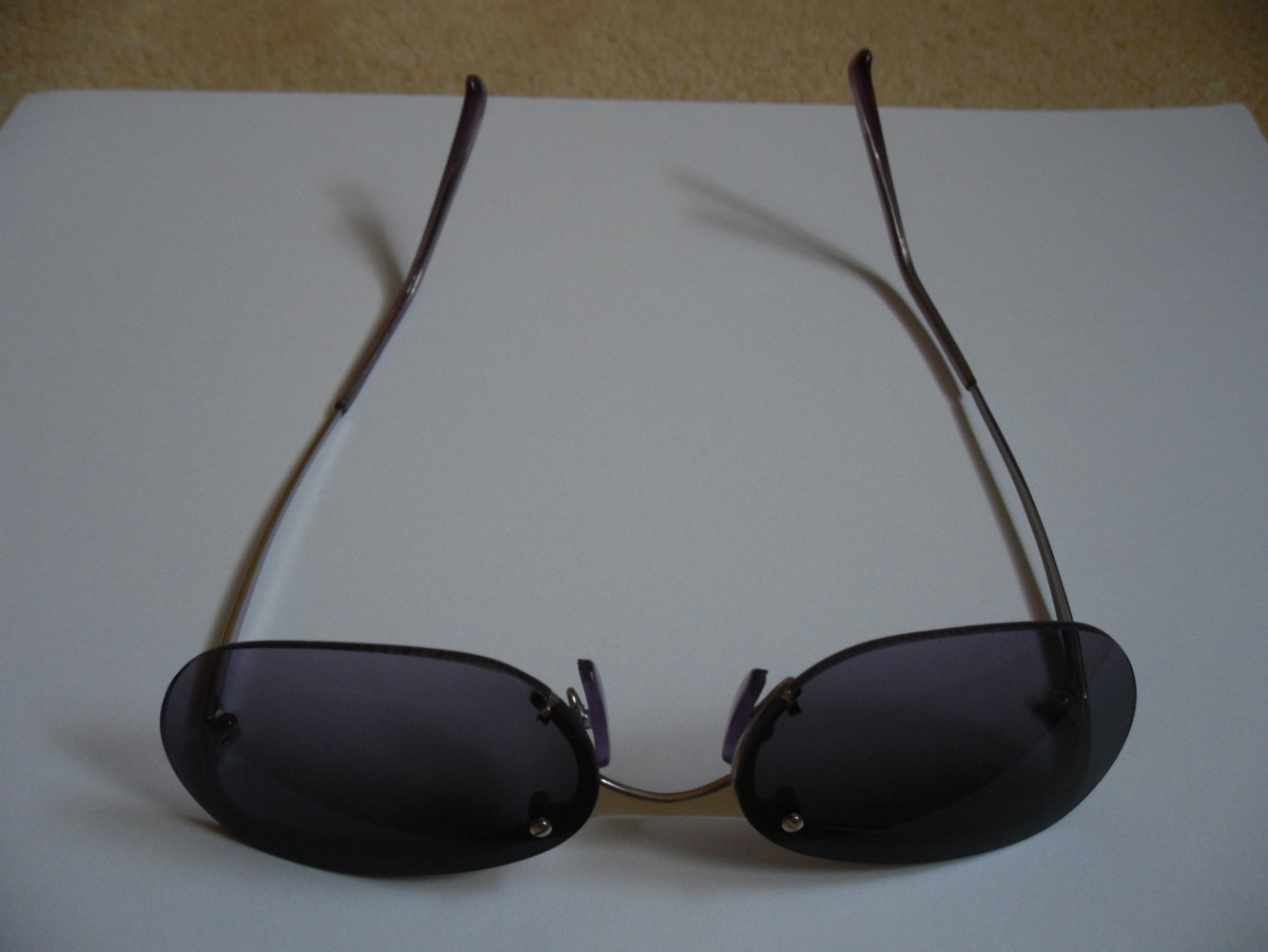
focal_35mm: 45
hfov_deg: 42.1
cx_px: 634
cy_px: 476
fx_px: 1649
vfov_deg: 32.2
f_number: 3.5
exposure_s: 1/45
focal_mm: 6.3
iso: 200
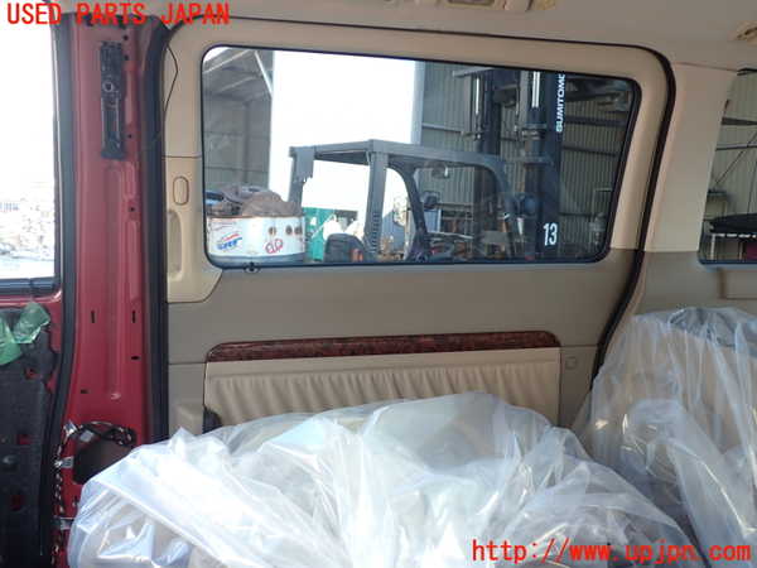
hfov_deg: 60.0
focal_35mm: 30
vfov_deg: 46.8
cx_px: 378
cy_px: 284
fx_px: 656
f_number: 2.3
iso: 100
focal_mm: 5.4
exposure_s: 1/60
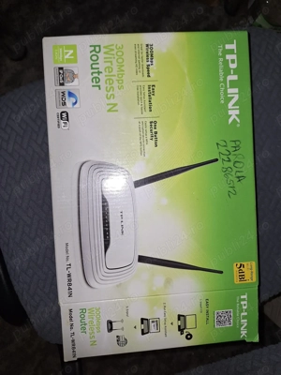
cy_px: 188
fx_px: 249
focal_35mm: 23
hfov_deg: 58.9
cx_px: 140
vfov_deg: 73.9
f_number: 1.8
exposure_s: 1/100
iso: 64
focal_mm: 5.54
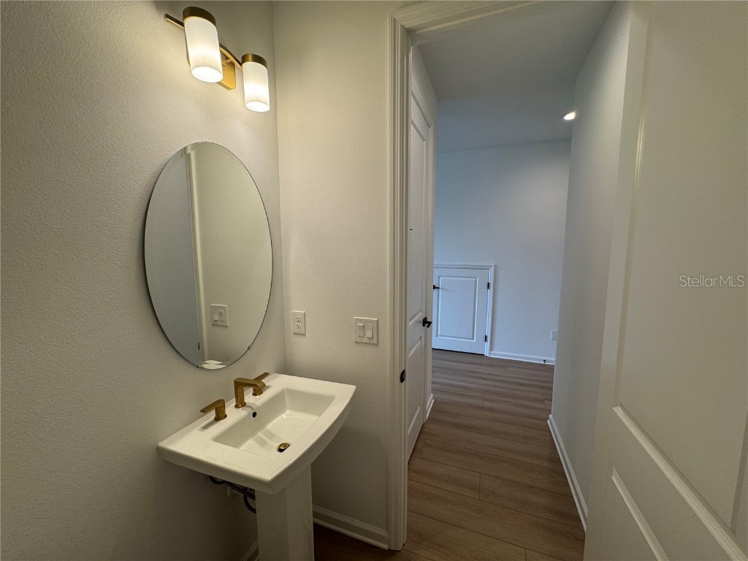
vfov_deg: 85.7
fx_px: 303
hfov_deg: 102.1
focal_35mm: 14
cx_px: 374
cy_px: 280
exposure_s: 1/120
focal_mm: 2.22
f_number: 2.2
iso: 100
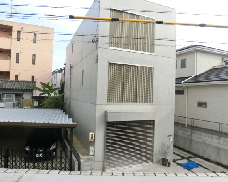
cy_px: 90
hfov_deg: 66.1
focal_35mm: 26
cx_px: 113
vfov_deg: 54.9
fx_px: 175
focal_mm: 4.24
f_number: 3
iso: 80
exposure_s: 1/400
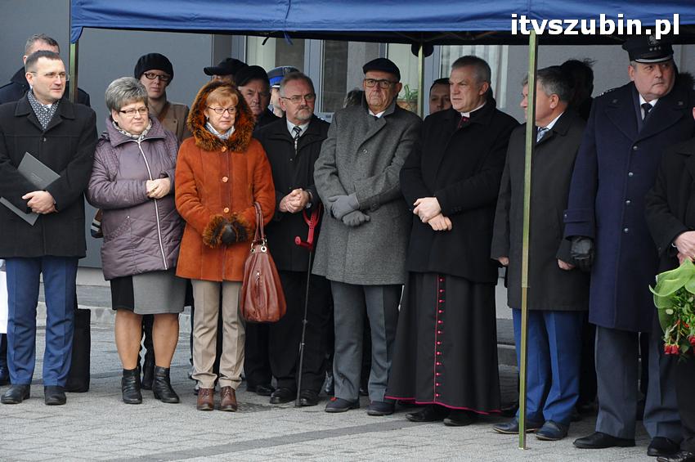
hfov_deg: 16.1
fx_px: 2459
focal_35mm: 128
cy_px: 231
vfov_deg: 10.7
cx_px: 348
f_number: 8
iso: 1600
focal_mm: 85
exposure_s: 1/160
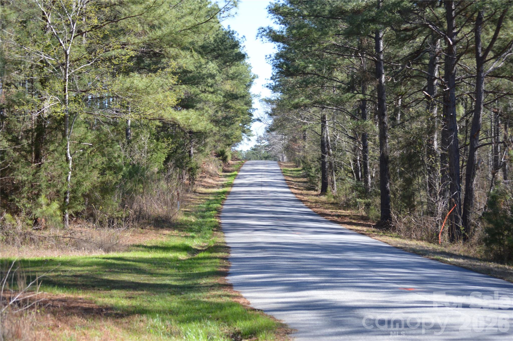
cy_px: 170
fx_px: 1174
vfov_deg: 16.5
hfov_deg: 24.6
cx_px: 256
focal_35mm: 82
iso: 100
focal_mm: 55
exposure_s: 1/125
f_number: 5.6
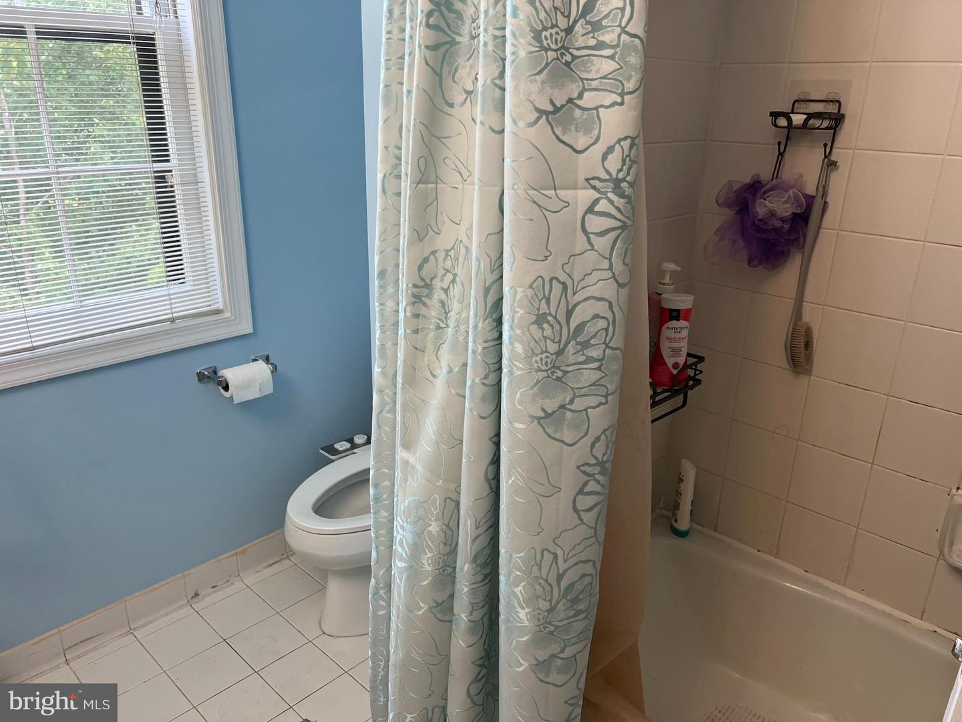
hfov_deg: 67.3
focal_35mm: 26
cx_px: 481
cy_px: 361
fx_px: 723
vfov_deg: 53.1
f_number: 1.5
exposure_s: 1/120
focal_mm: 5.7
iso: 100
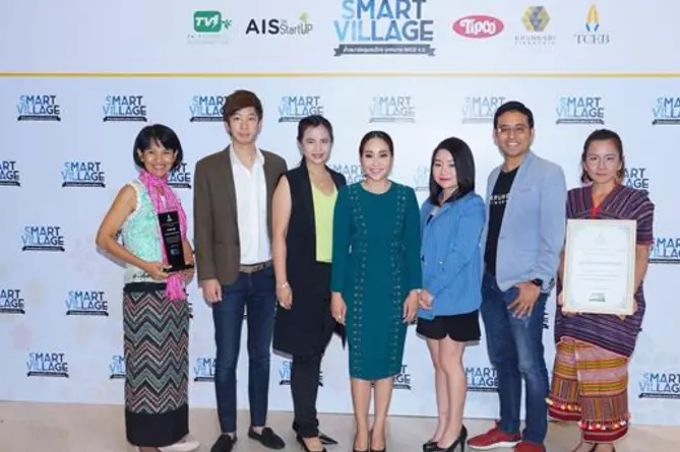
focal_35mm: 42
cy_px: 240
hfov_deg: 46.4
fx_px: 793
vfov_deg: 31.8
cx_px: 370
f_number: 4
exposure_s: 1/100
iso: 640
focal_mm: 24
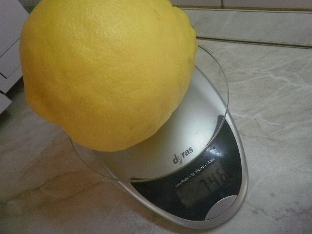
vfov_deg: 53.1
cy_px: 117
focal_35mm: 26
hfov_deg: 67.3
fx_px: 234
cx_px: 156
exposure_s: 1/80
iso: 200
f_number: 2.6
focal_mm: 4.65
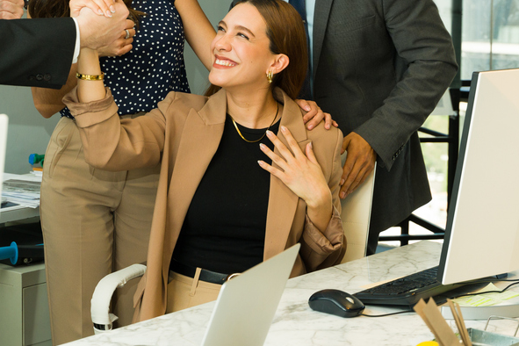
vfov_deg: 15.6
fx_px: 1254
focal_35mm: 87
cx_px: 197
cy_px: 87
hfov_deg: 23.3
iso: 500
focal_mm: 41
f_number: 4
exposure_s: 1/160
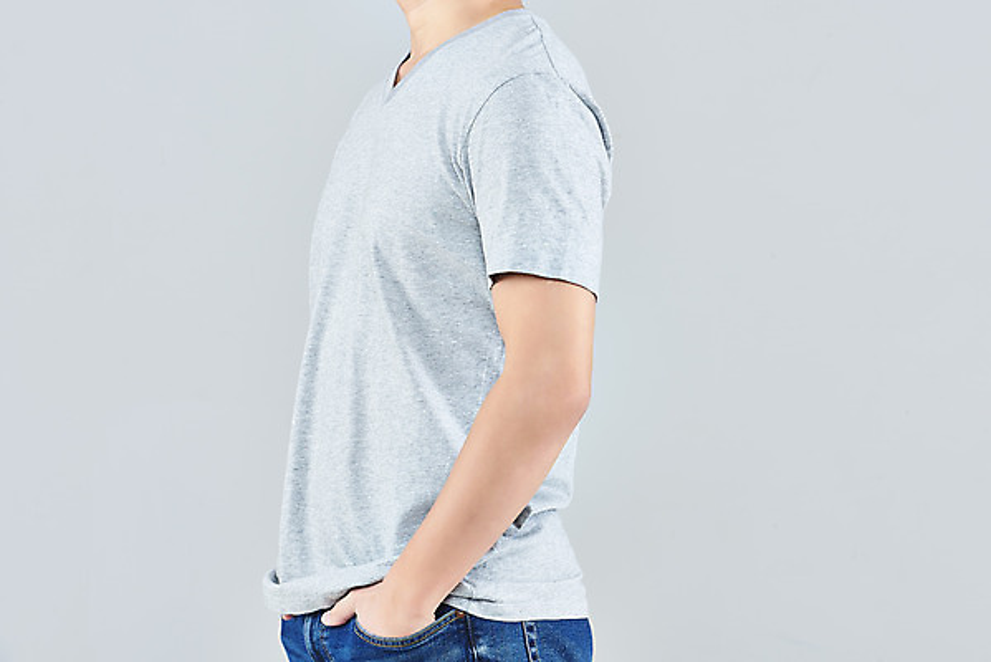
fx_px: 3442
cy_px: 331
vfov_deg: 11.0
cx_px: 496
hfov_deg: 16.4
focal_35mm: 125
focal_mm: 125
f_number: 16
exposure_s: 1/125
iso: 100
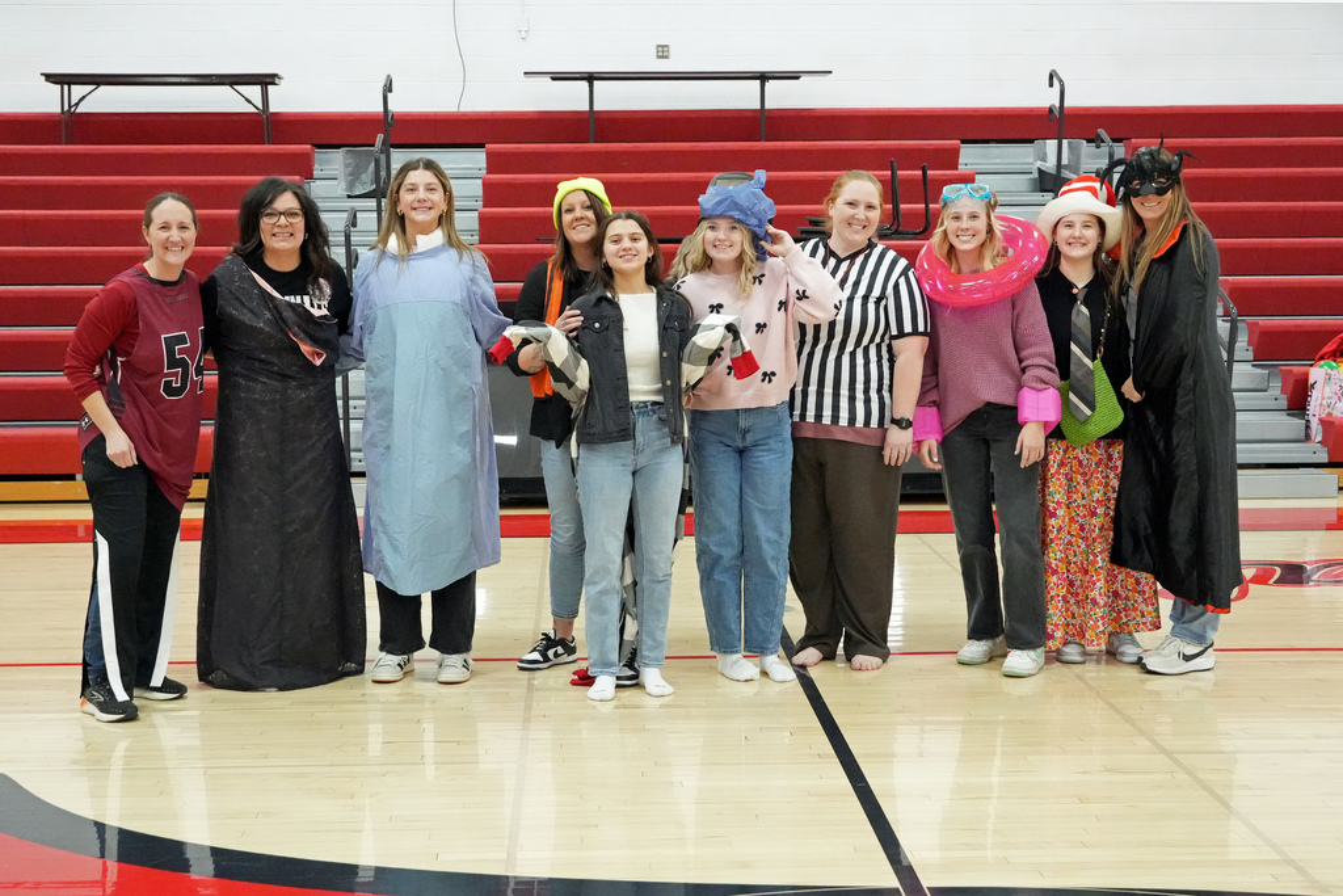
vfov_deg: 25.8
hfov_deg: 37.8
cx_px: 672
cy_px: 448
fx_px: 1959
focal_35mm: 52
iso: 10000
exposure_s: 1/500
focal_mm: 35
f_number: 5
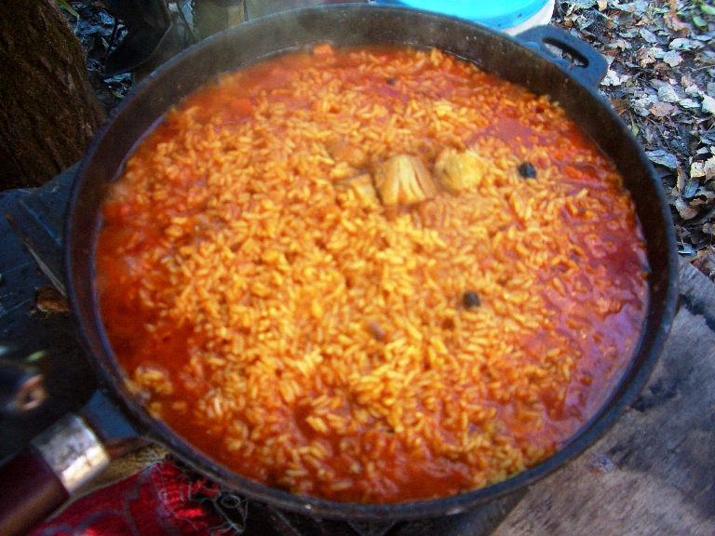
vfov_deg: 40.7
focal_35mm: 35
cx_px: 358
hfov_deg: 52.6
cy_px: 268
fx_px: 723
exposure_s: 1/80
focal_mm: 5.8
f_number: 2.6
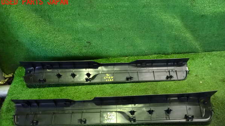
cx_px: 113
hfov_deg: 59.5
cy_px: 82
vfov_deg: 35.3
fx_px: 197
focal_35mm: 33
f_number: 2.3
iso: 1600
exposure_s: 1/60
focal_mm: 5.4
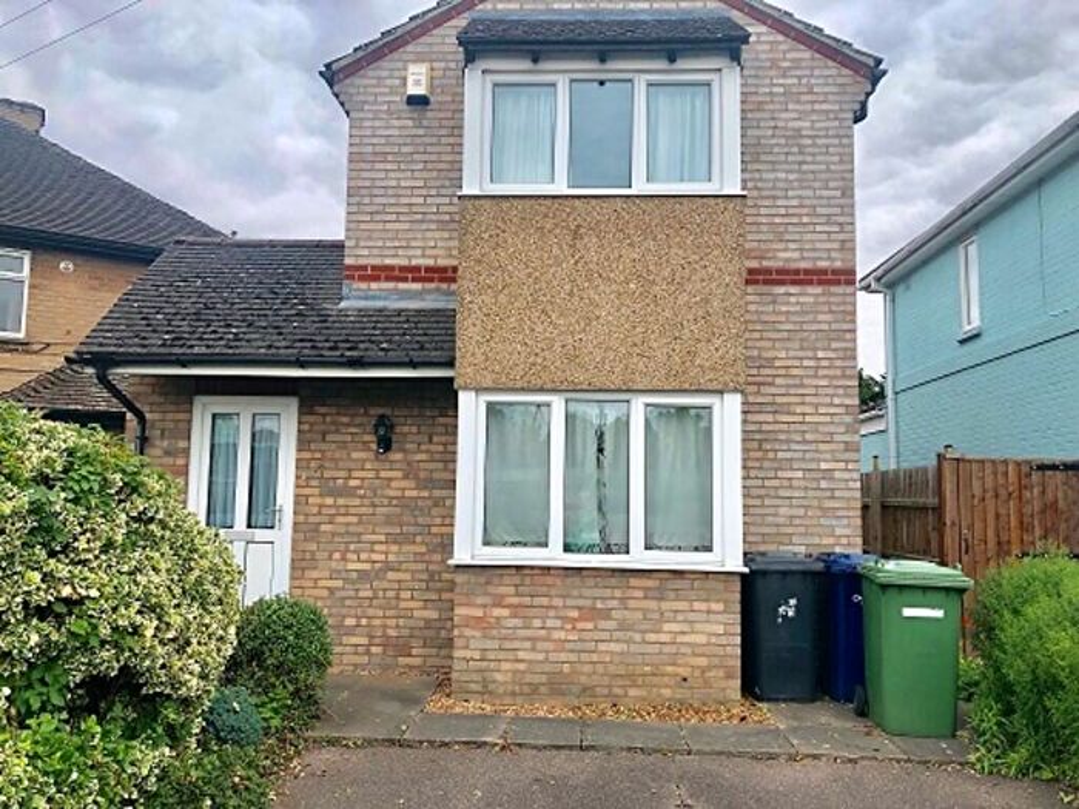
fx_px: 873
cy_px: 404
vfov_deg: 49.7
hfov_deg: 63.4
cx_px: 540
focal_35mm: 28
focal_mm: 4
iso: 20
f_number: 1.8
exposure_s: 1/640
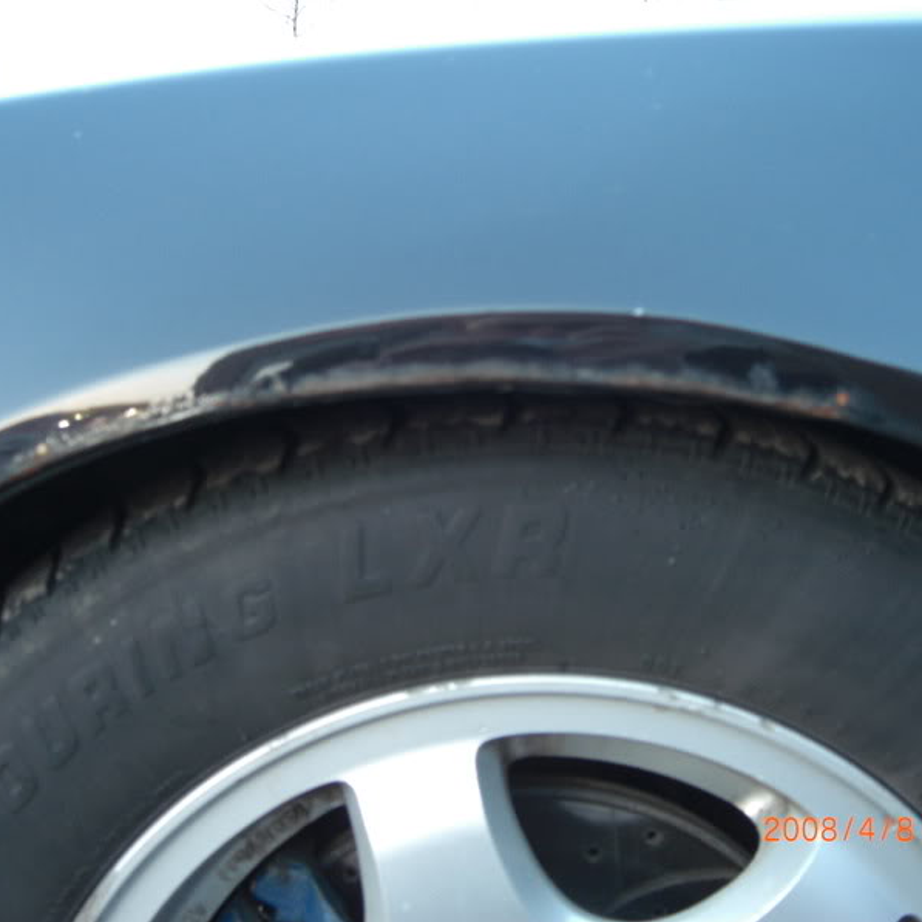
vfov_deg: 37.6
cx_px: 503
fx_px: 1356
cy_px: 462
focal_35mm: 45
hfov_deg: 37.5
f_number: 2.8
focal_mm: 7.9
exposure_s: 1/13
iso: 200
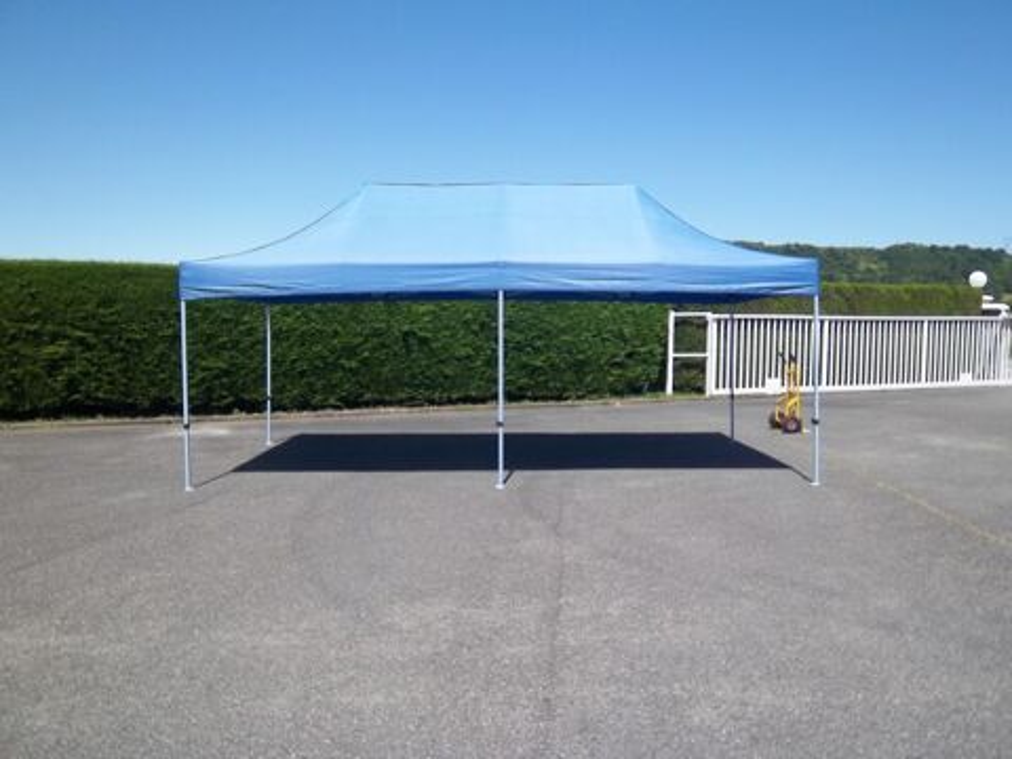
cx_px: 506
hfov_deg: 63.4
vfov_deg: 49.7
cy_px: 380
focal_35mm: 28
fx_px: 819
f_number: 7.86
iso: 64
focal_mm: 5.05
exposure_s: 1/160
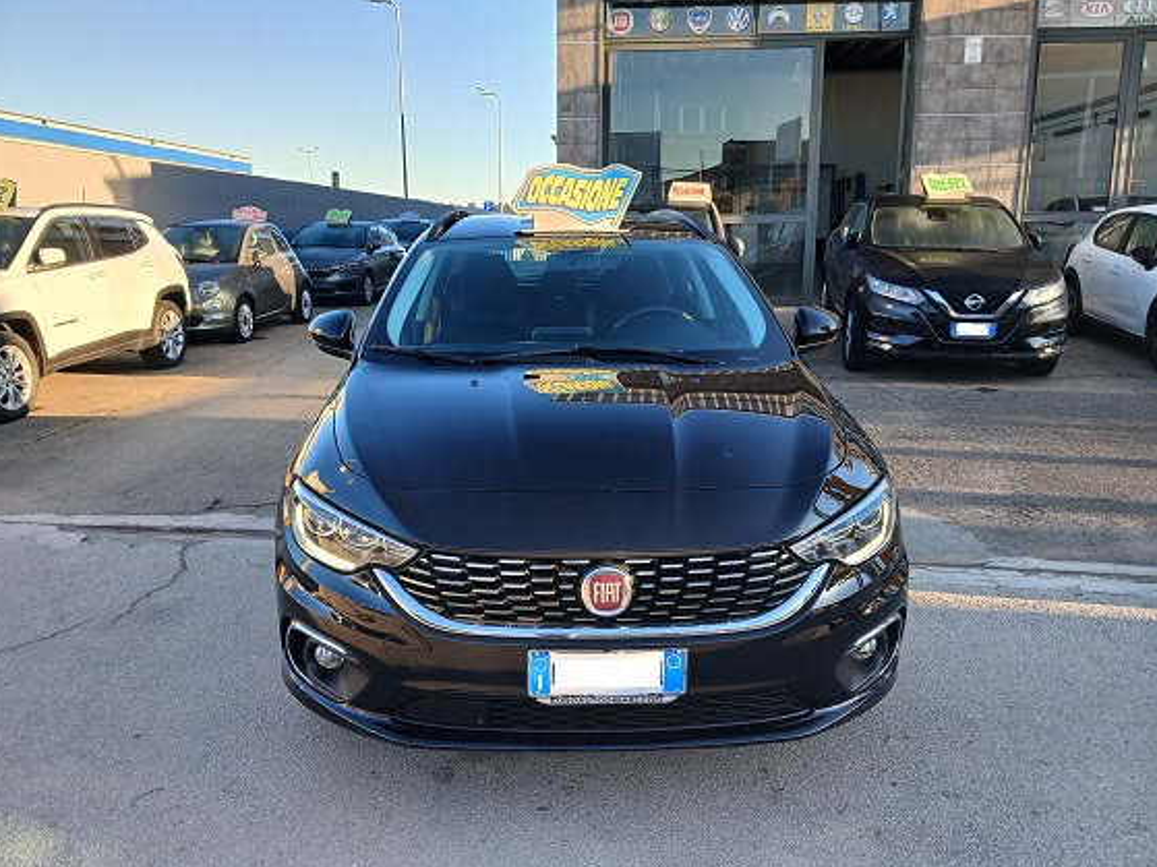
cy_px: 428
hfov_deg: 61.6
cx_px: 542
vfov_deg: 48.2
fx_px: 969
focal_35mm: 29
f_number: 1.8
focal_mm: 3.98
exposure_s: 1/100
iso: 25
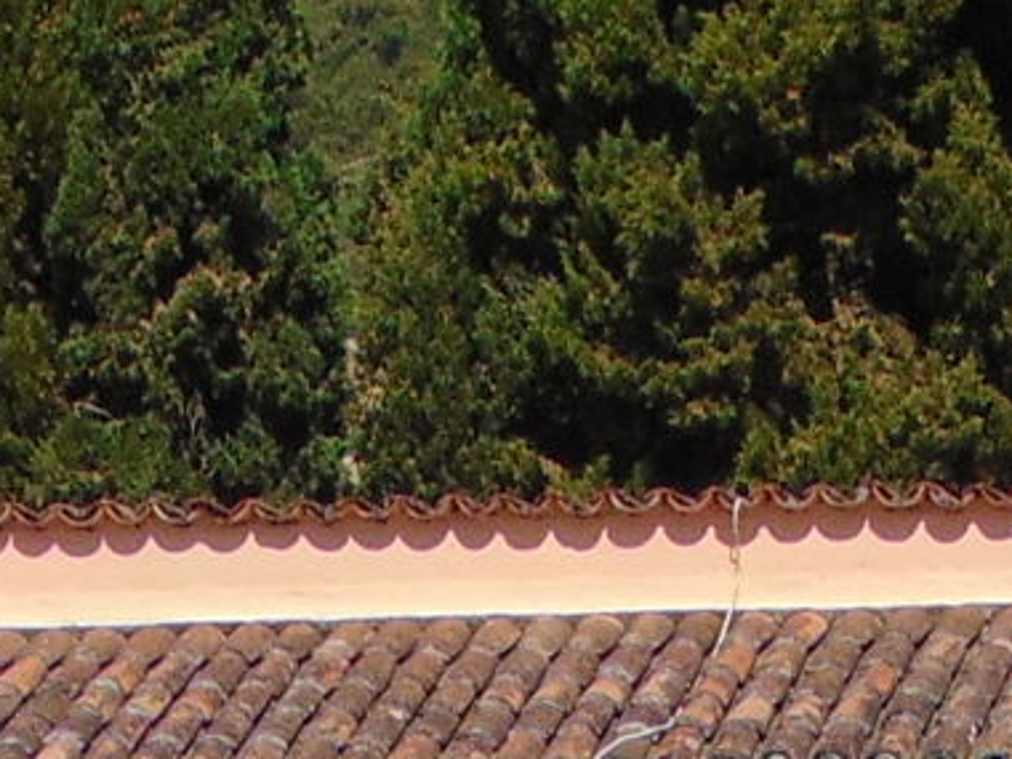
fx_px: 6929
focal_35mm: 237
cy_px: 2565
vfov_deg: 5.7
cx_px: 389
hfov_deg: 8.4
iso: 80
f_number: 8.3
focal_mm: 6.3
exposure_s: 1/320
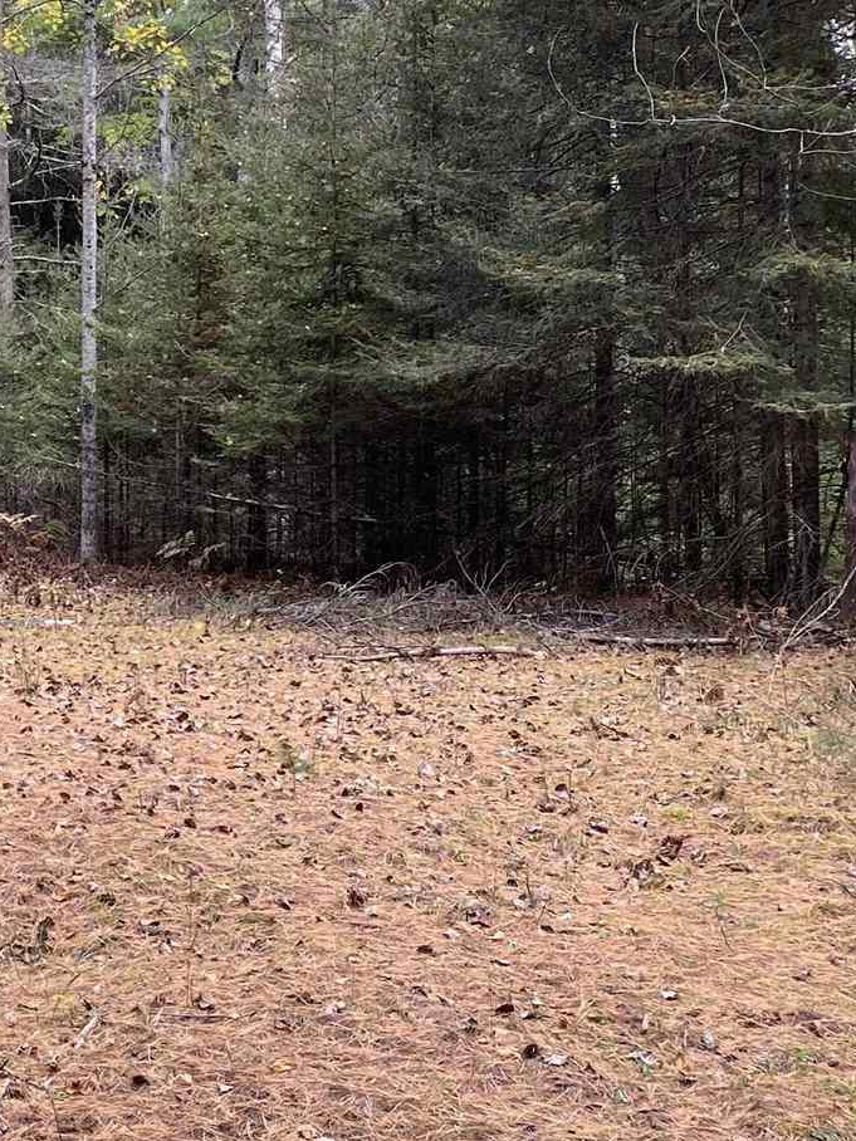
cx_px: -107
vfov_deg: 29.4
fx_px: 2176
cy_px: 543
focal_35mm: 66
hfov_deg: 21.1
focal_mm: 4.25
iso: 32
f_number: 1.8
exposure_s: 1/122
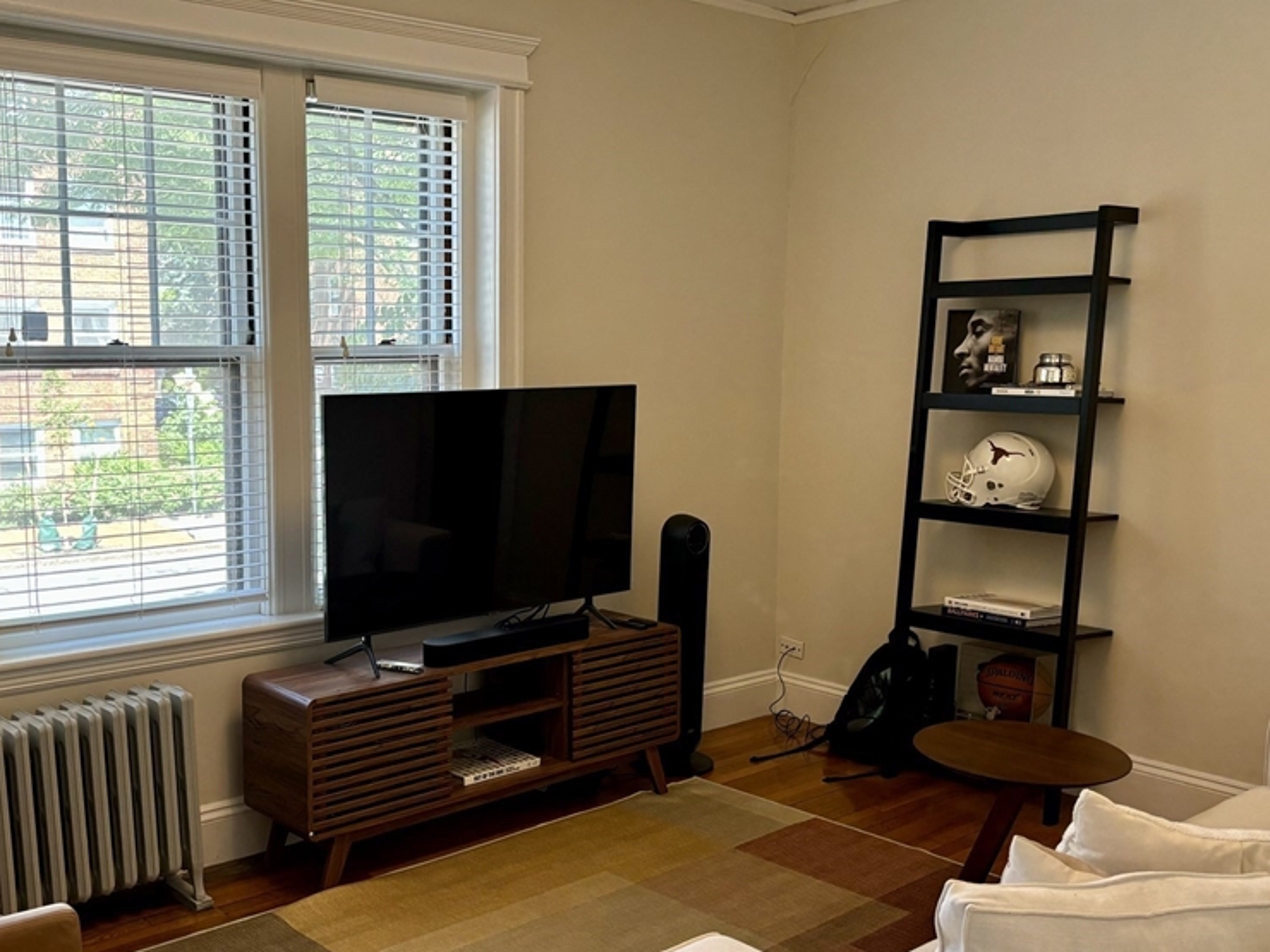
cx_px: 475
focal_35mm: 36
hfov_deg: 50.8
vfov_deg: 39.7
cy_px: 489
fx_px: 1321
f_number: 1.6
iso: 125
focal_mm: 5.96
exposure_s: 1/120
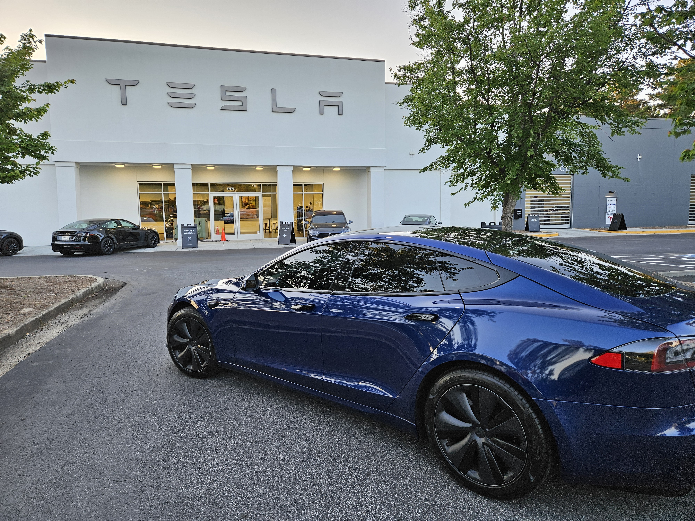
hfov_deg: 73.9
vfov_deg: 58.9
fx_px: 462
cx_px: 348
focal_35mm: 23
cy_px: 260
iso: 64
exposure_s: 1/207
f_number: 1.8
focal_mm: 5.4
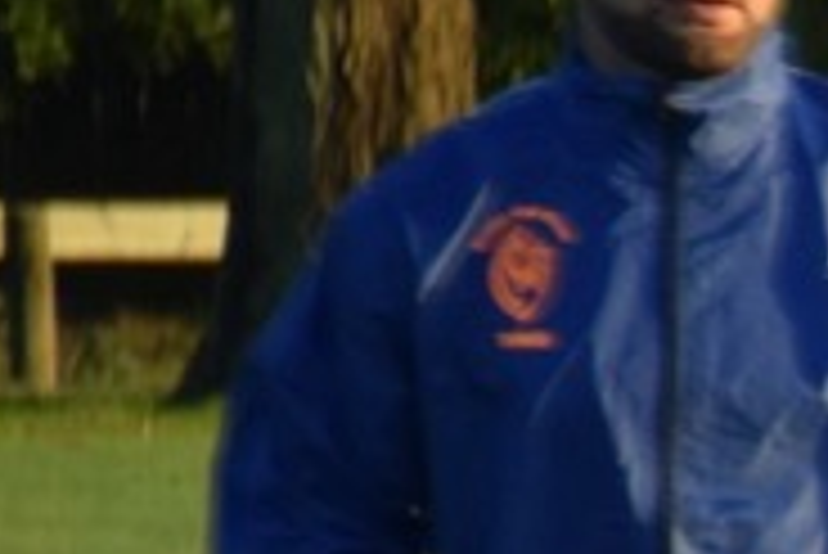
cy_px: 802
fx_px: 52733
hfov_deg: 0.9
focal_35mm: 2291
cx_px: 2776
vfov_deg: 0.6
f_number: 6.3
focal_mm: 220
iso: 450
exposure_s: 1/250
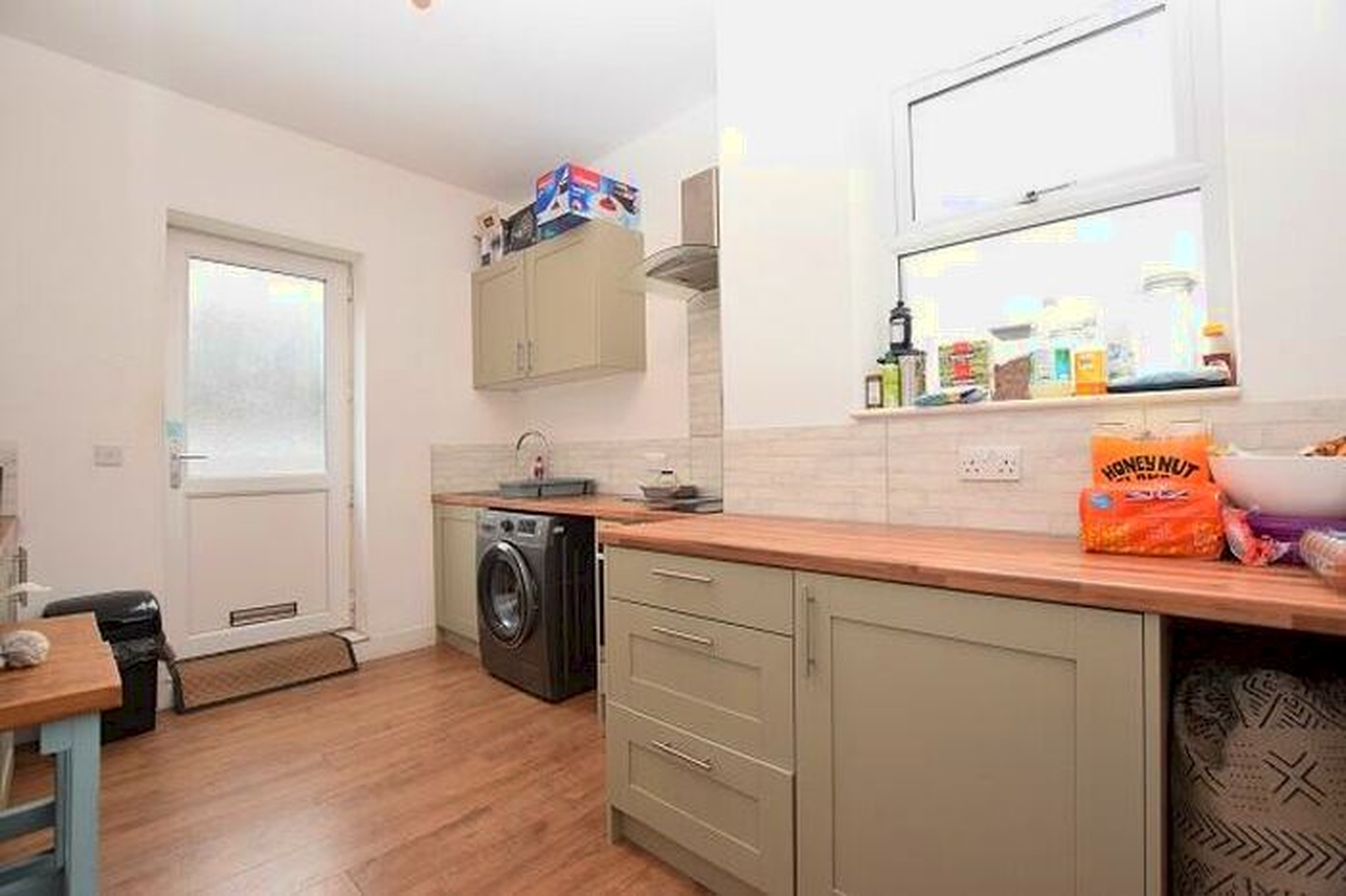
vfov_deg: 77.3
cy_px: 448
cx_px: 673
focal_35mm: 15
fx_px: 561
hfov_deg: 100.4
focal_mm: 10
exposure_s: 1/125
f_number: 5.6
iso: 800
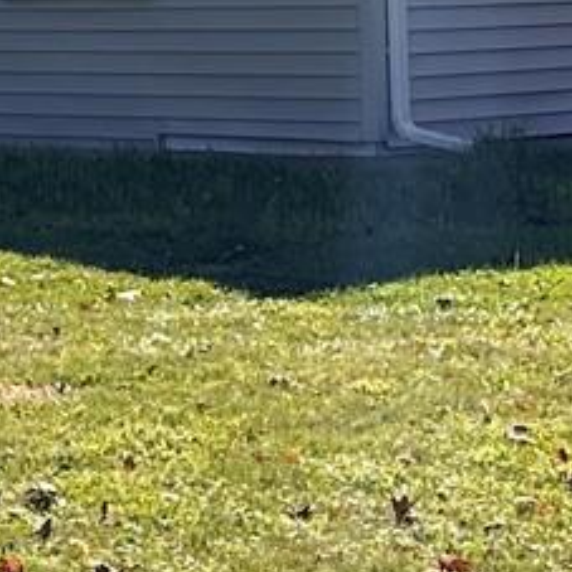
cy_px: 20
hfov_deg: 9.0
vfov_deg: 9.1
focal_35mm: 191
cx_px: -108
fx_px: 3571
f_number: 1.78
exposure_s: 1/1664
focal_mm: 6.86
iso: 80
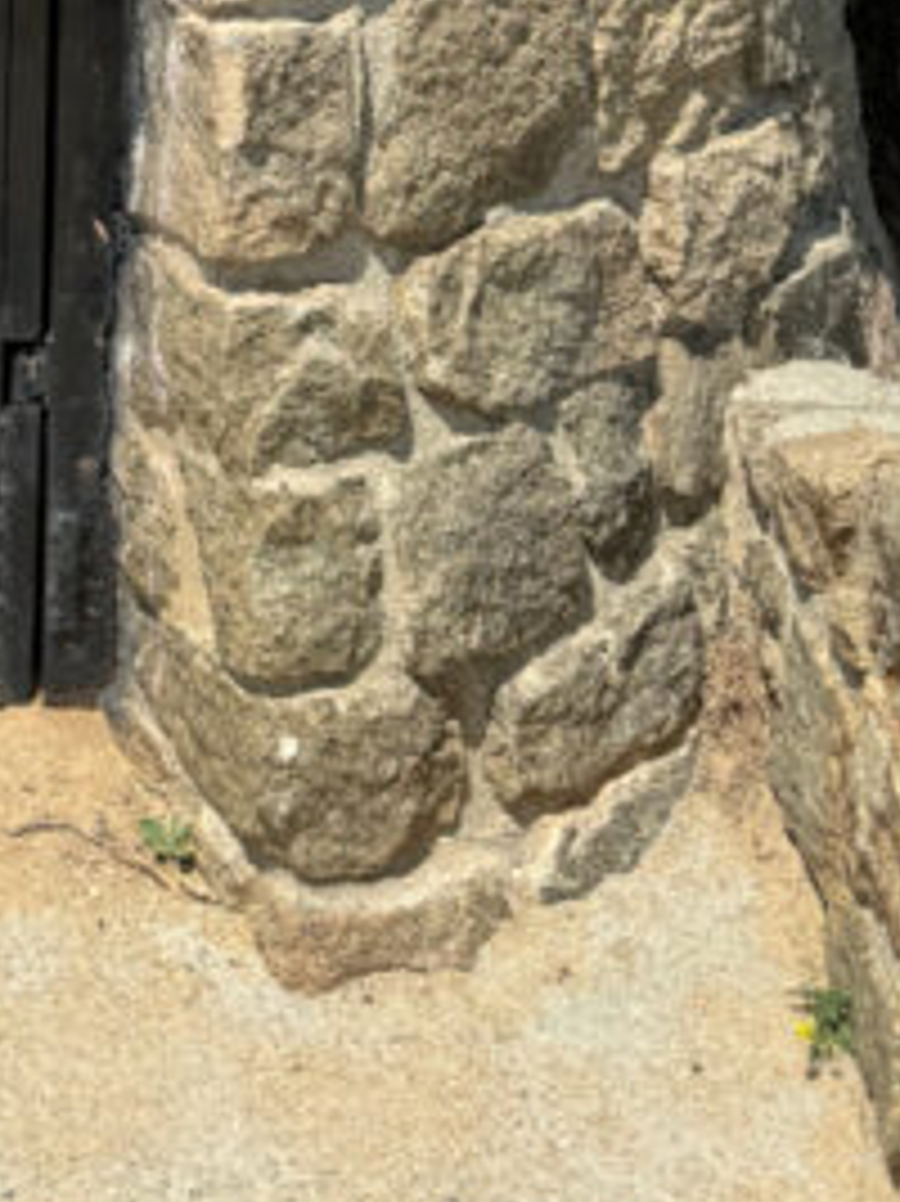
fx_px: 2498
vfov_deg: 23.4
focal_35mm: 72
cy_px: -432
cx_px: -320
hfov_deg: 18.7
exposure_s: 1/4310
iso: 80
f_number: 1.78
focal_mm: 6.76
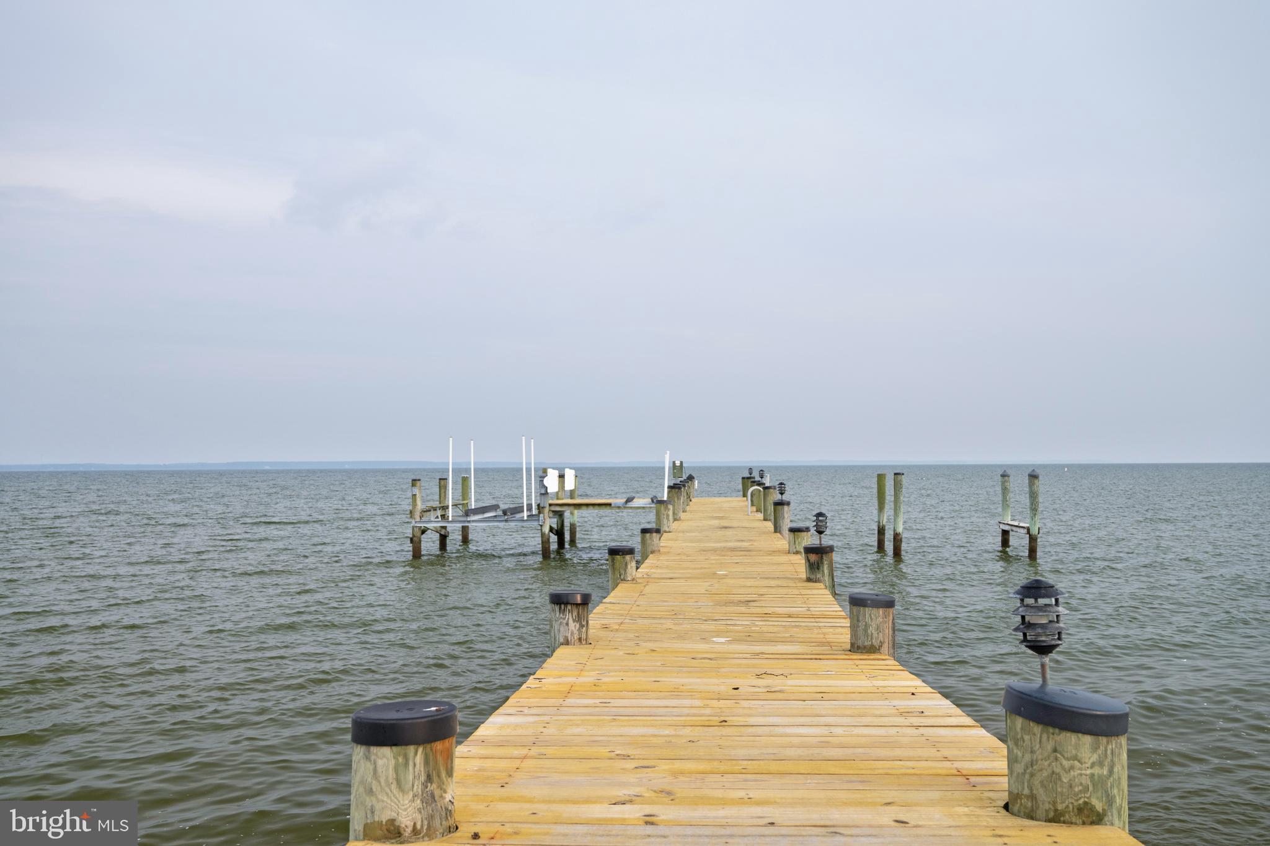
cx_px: 635
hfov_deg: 59.5
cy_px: 423
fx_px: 1111
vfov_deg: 41.7
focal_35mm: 32
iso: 500
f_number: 5.6
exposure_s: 1/200
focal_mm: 31.5
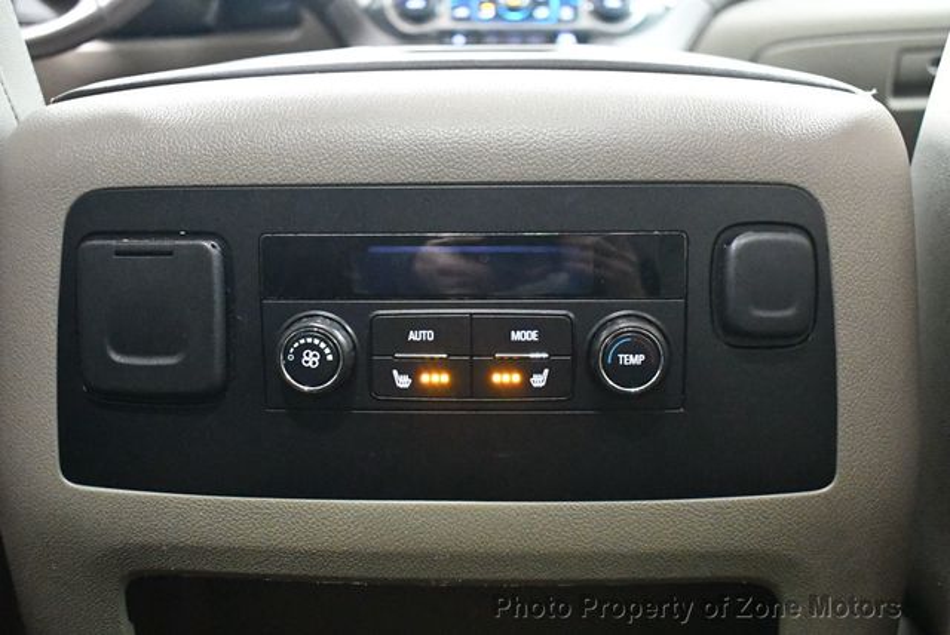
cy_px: 318
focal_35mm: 40
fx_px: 1056
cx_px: 475
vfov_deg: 33.5
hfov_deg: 48.4
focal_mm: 20
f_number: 3.8
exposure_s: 1/40
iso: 12800
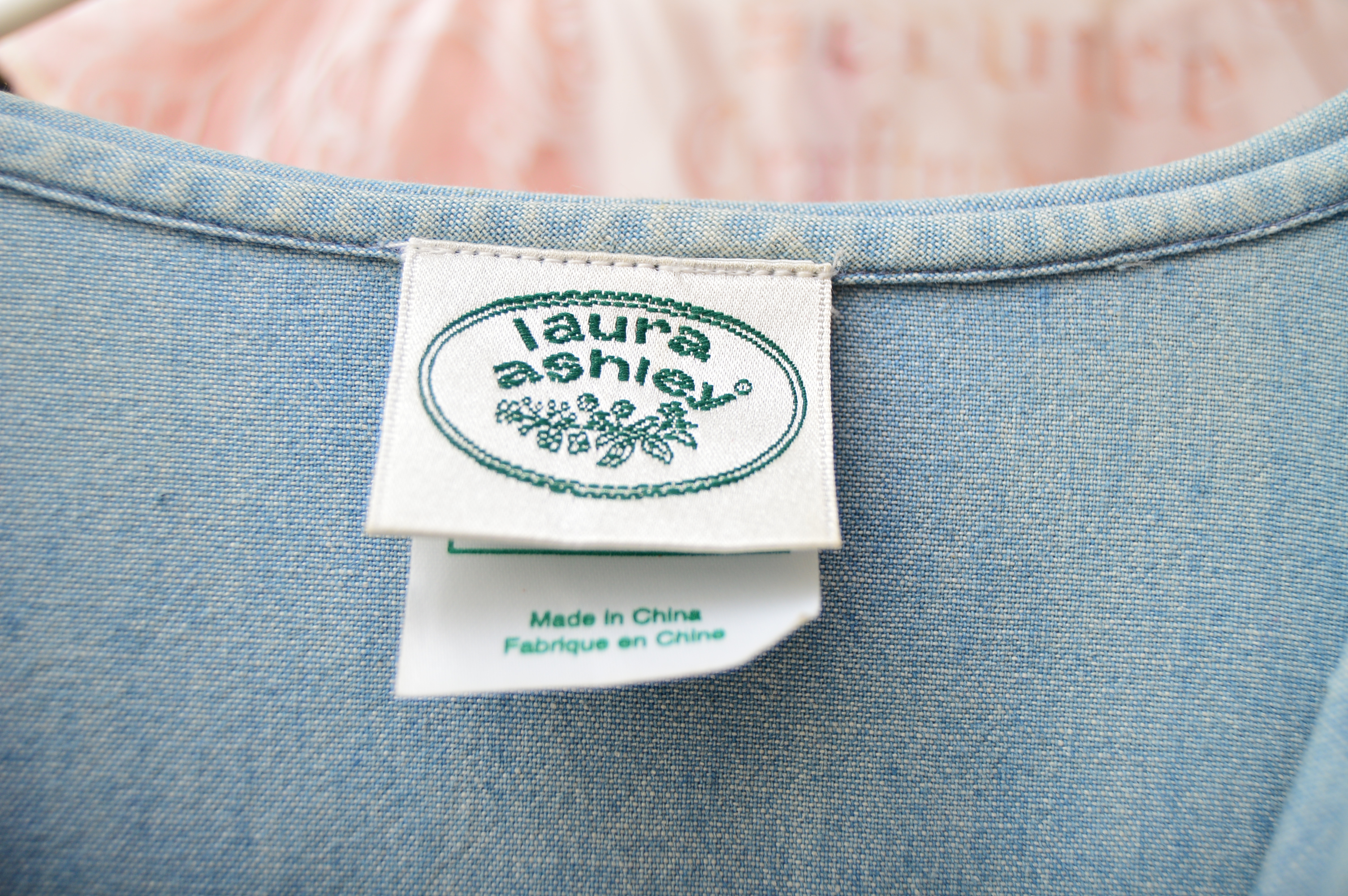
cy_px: 448
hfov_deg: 41.1
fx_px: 1796
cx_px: 674
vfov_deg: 28.0
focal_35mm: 48
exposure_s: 1/200
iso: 200
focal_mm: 32
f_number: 4.5
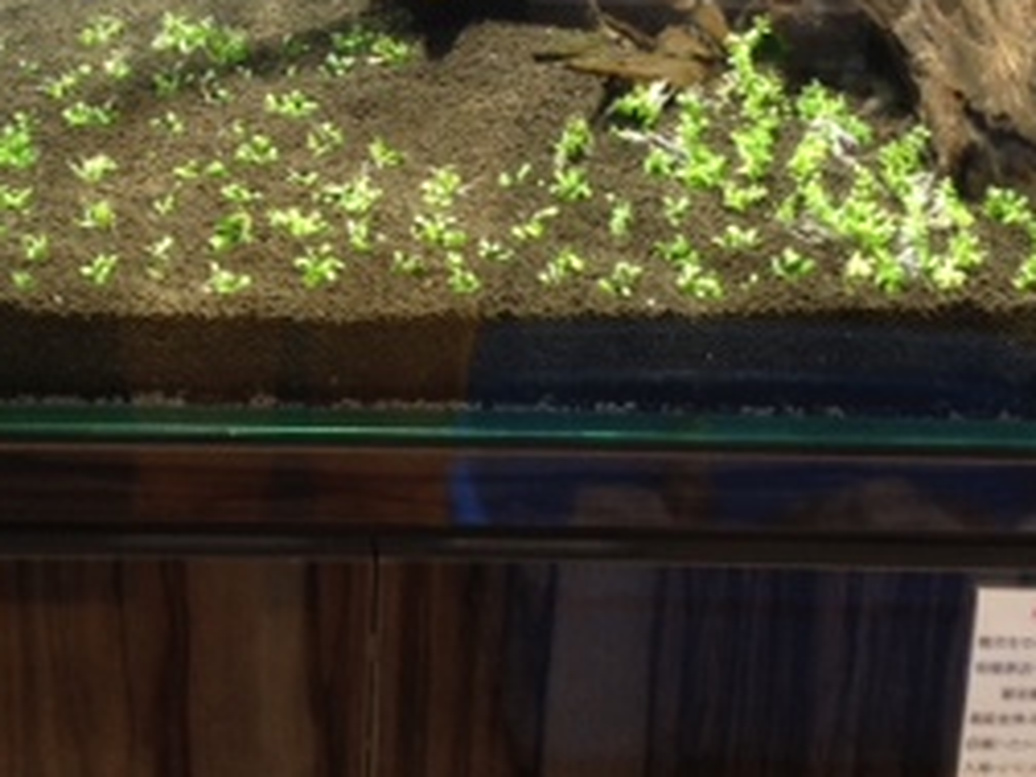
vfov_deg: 16.1
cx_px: 337
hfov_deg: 21.9
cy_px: -95
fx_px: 2664
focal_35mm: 89
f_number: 2.4
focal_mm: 4.28
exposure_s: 1/30
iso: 64
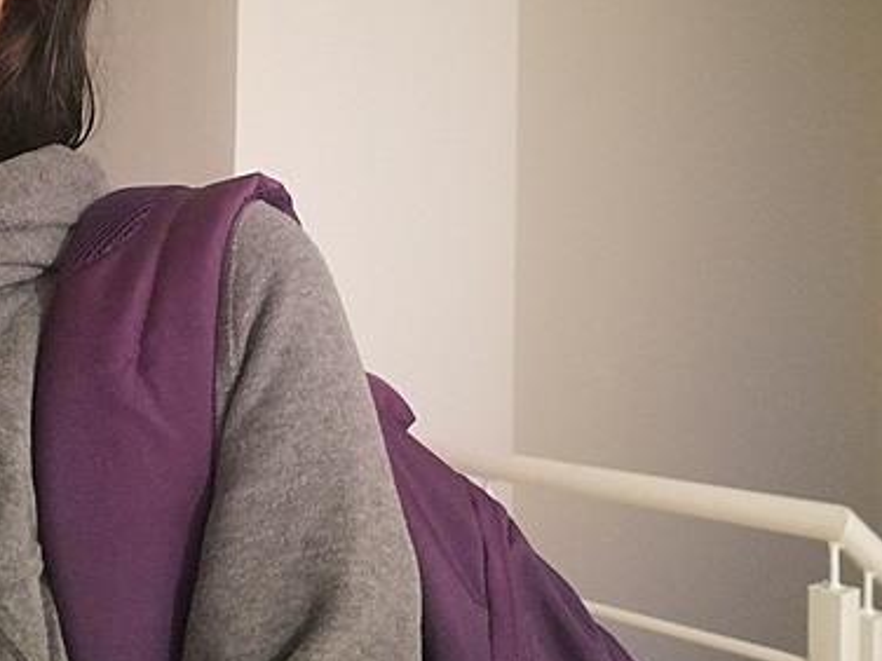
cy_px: 260
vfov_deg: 31.4
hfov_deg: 40.6
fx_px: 1172
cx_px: 281
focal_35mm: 46
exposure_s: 1/17.1
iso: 800
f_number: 2
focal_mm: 3.6
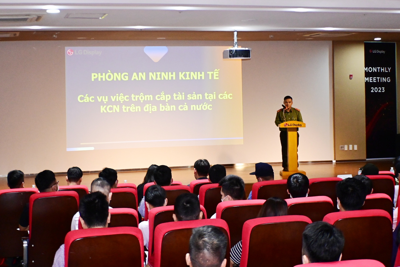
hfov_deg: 31.9
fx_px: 700
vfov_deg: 21.6
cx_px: 200
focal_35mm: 63
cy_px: 134
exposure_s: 1/200
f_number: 4.5
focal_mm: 42
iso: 4000
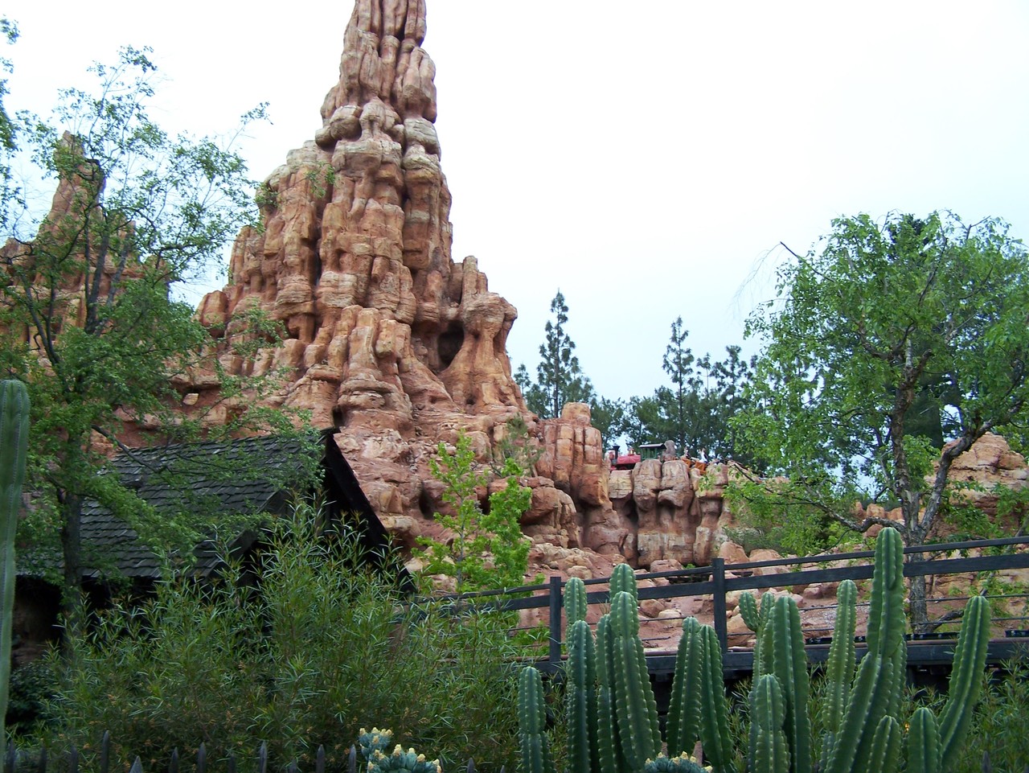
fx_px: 1130
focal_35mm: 38
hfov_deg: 49.0
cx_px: 514
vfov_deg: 37.7
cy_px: 386
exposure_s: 1/400
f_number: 2.8
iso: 80
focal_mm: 6.3
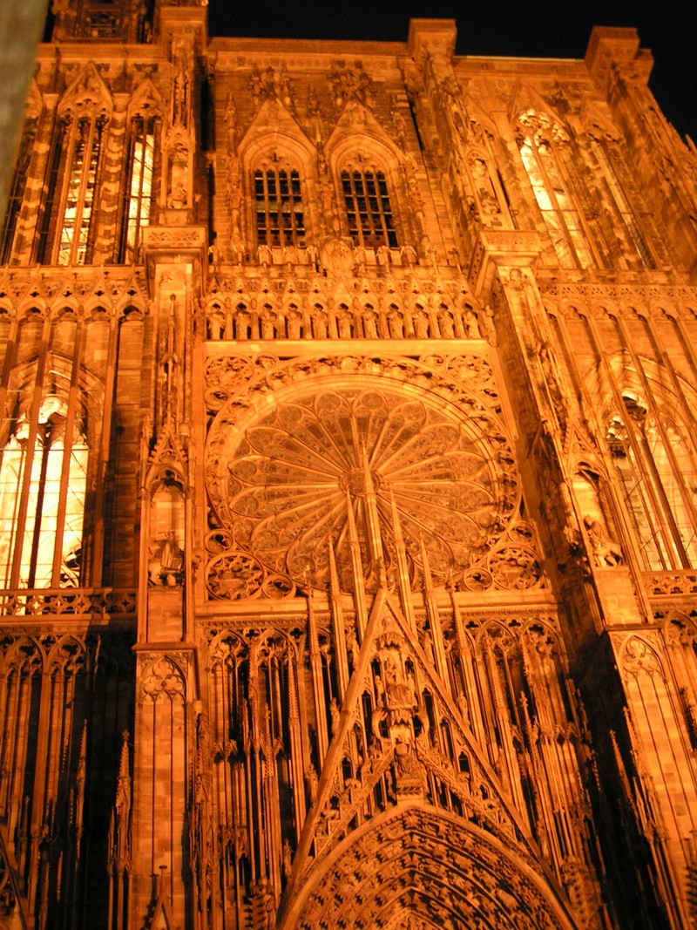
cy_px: 465
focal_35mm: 38
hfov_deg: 37.7
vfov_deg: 49.0
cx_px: 348
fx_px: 1020
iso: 200
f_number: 2.8
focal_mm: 5.8
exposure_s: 1/1.6
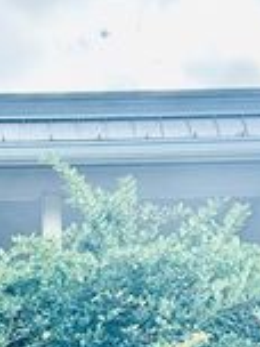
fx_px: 1052
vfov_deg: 17.1
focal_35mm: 105
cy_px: 501
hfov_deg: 14.0
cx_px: 57
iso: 80
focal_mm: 6.76
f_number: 1.78
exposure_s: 1/2331
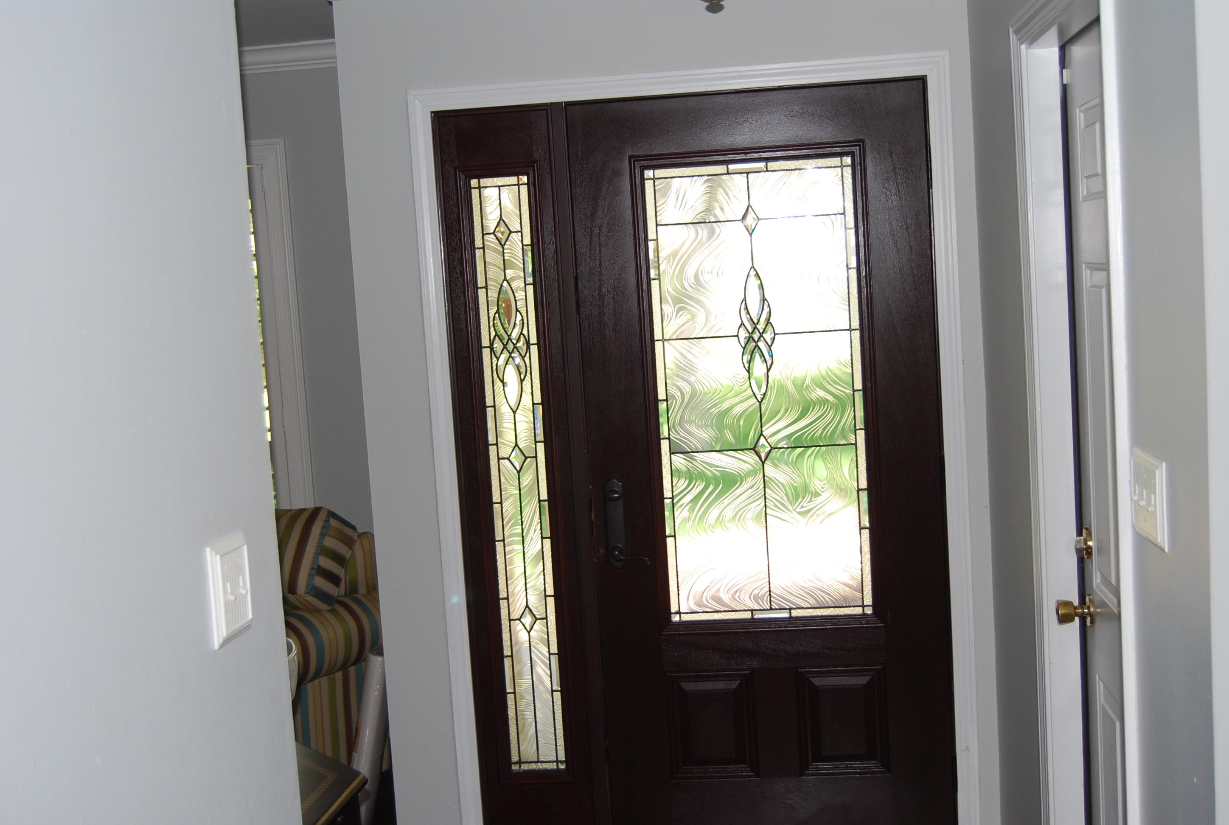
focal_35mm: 45
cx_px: 614
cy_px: 412
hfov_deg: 43.5
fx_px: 1539
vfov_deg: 30.0
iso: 200
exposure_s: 1/60
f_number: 4.2
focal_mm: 30
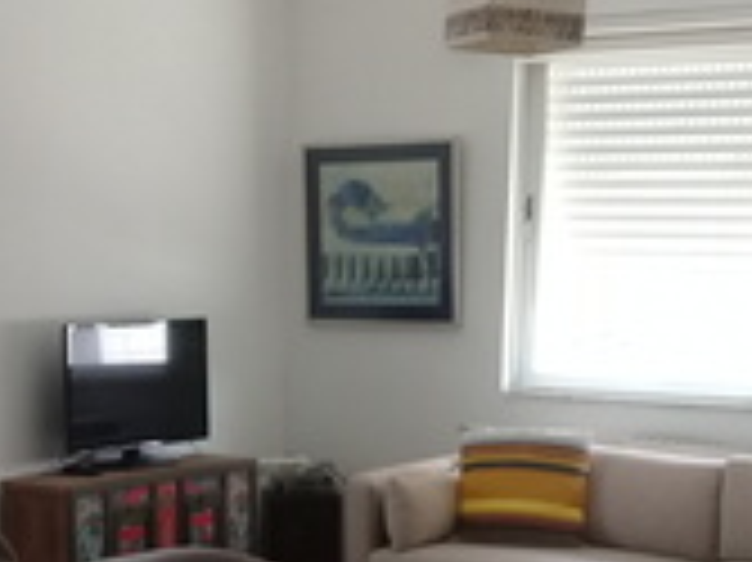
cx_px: 232
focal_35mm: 85
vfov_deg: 17.0
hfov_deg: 22.9
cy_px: 546
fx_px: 1845
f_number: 2.2
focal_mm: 3.3
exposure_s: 1/33
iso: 80
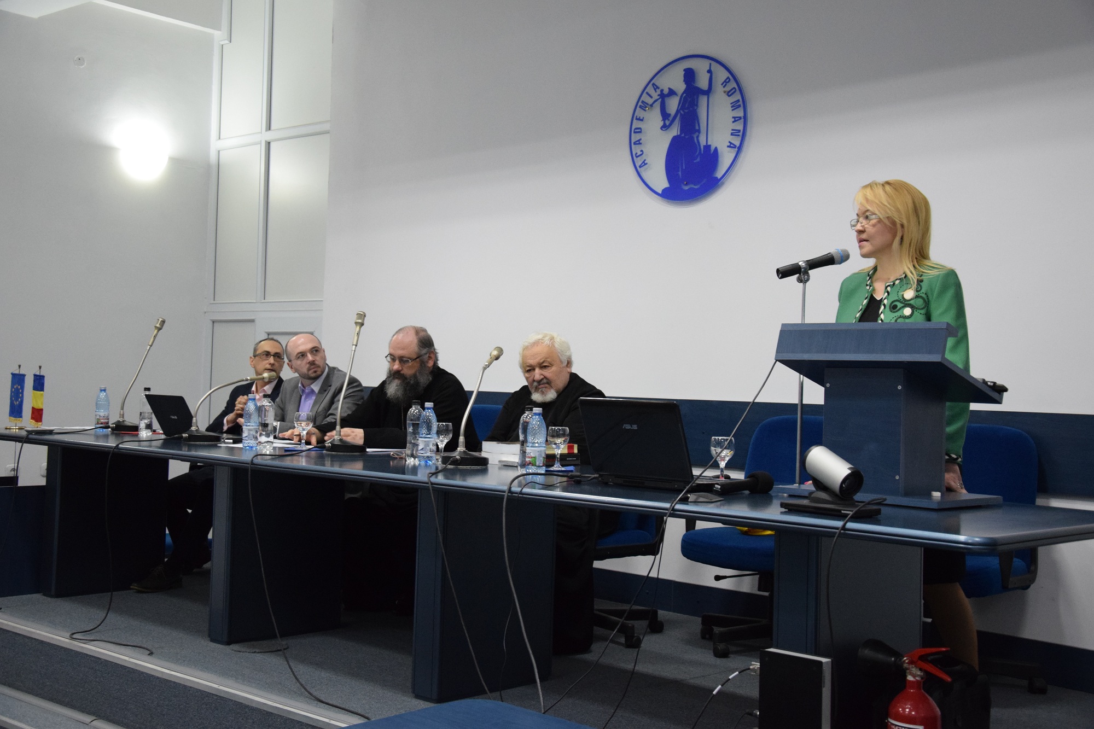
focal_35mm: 42
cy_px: 364
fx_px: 1276
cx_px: 547
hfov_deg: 46.4
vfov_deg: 31.9
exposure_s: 1/50
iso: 2500
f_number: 4
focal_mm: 28
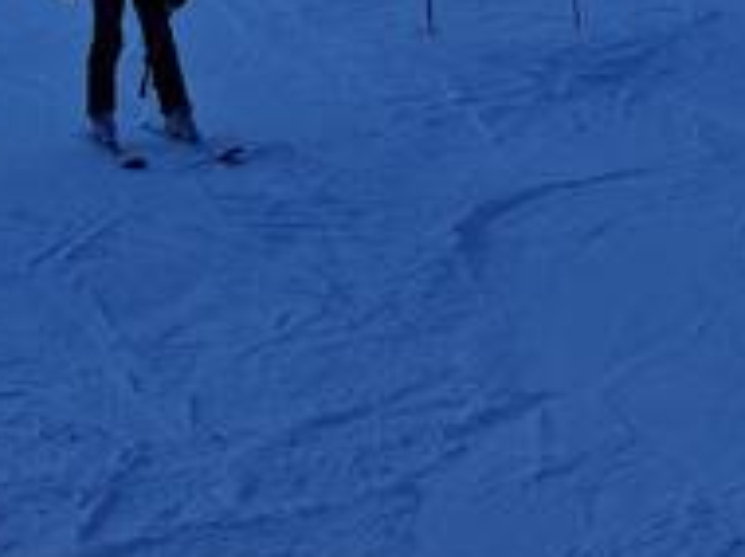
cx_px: -43
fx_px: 2687
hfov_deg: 15.4
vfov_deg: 10.5
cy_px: -700
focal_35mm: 125
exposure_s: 1/1466
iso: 50
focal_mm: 6.06
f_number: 1.6
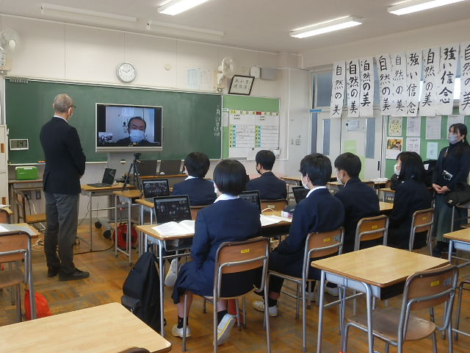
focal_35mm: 33
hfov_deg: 55.4
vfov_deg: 42.9
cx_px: 235
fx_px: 448
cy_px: 176
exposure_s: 1/30
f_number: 3.7
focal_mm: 5.9
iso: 125
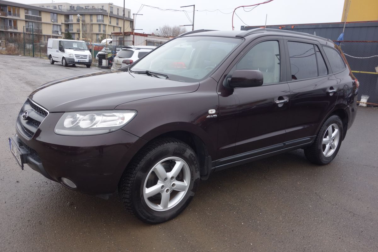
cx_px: 189
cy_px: 126
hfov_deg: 65.5
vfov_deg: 46.4
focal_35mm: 28
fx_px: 294
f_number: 7.1
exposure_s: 1/30
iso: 125
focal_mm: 10.4
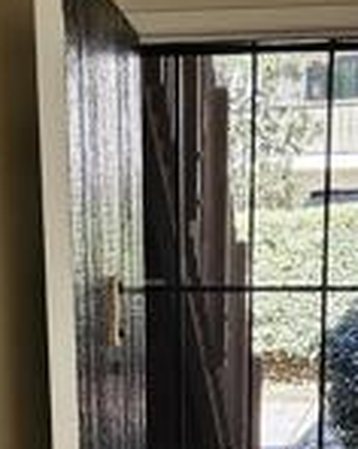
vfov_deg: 17.6
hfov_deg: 15.8
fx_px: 1287
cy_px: 686
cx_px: 203
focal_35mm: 97
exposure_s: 1/120
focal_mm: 5.4
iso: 100
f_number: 1.8
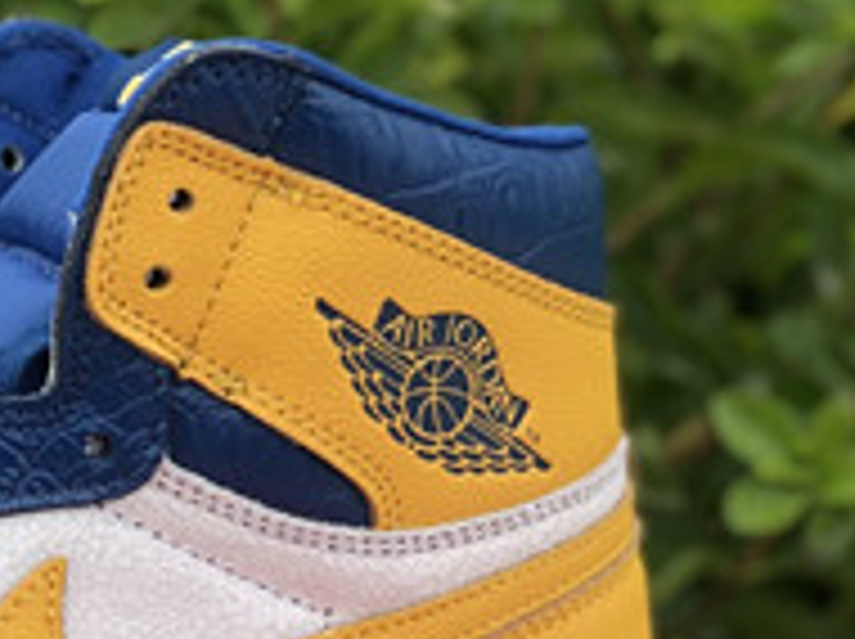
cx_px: -598
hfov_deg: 9.4
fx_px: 5008
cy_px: 1100
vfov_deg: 7.1
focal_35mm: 203
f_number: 2.4
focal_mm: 6
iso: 16
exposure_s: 1/249
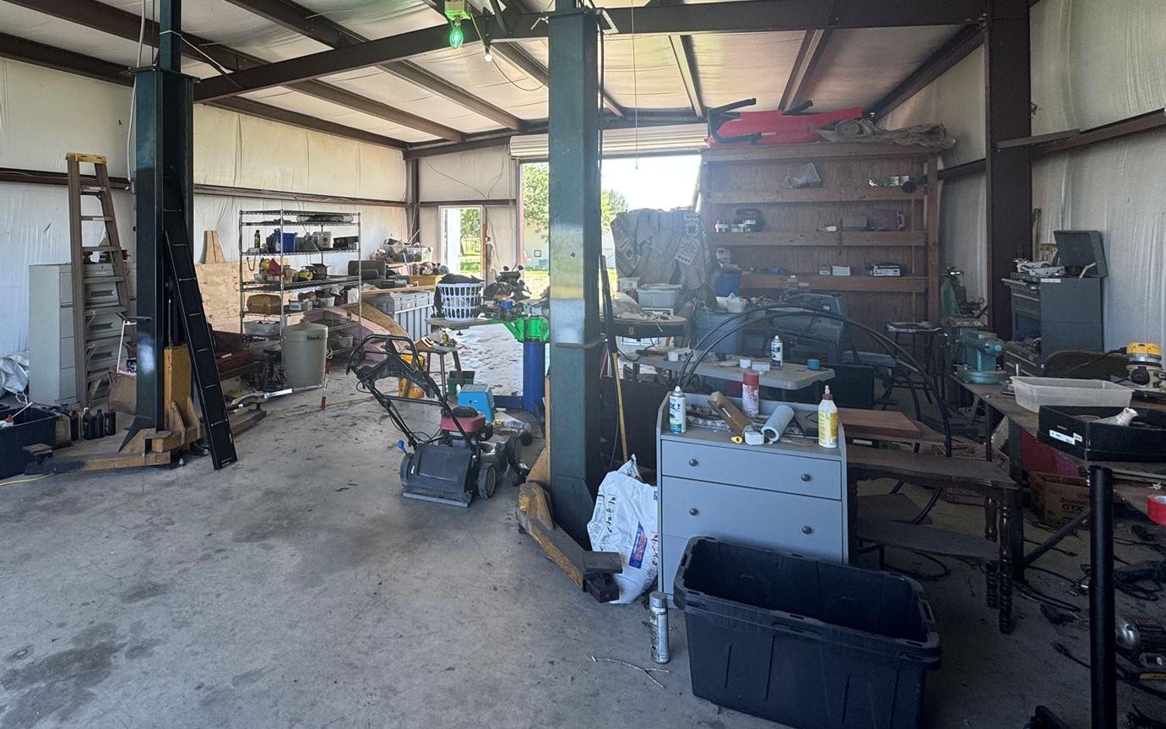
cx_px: 426
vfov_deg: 53.6
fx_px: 699
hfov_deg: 78.0
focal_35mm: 22
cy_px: 226
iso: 50
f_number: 2.2
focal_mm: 2.22
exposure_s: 1/120
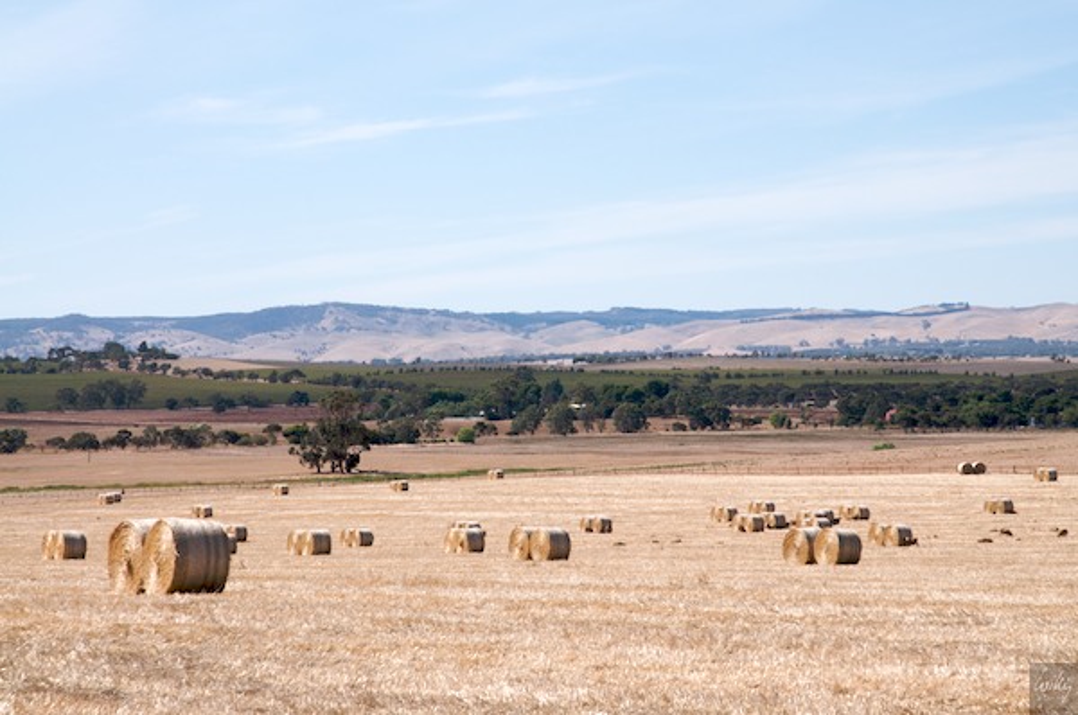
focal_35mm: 128
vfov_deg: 10.7
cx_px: 539
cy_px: 358
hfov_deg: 16.1
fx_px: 3812
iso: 320
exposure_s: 1/500
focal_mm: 85
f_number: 11
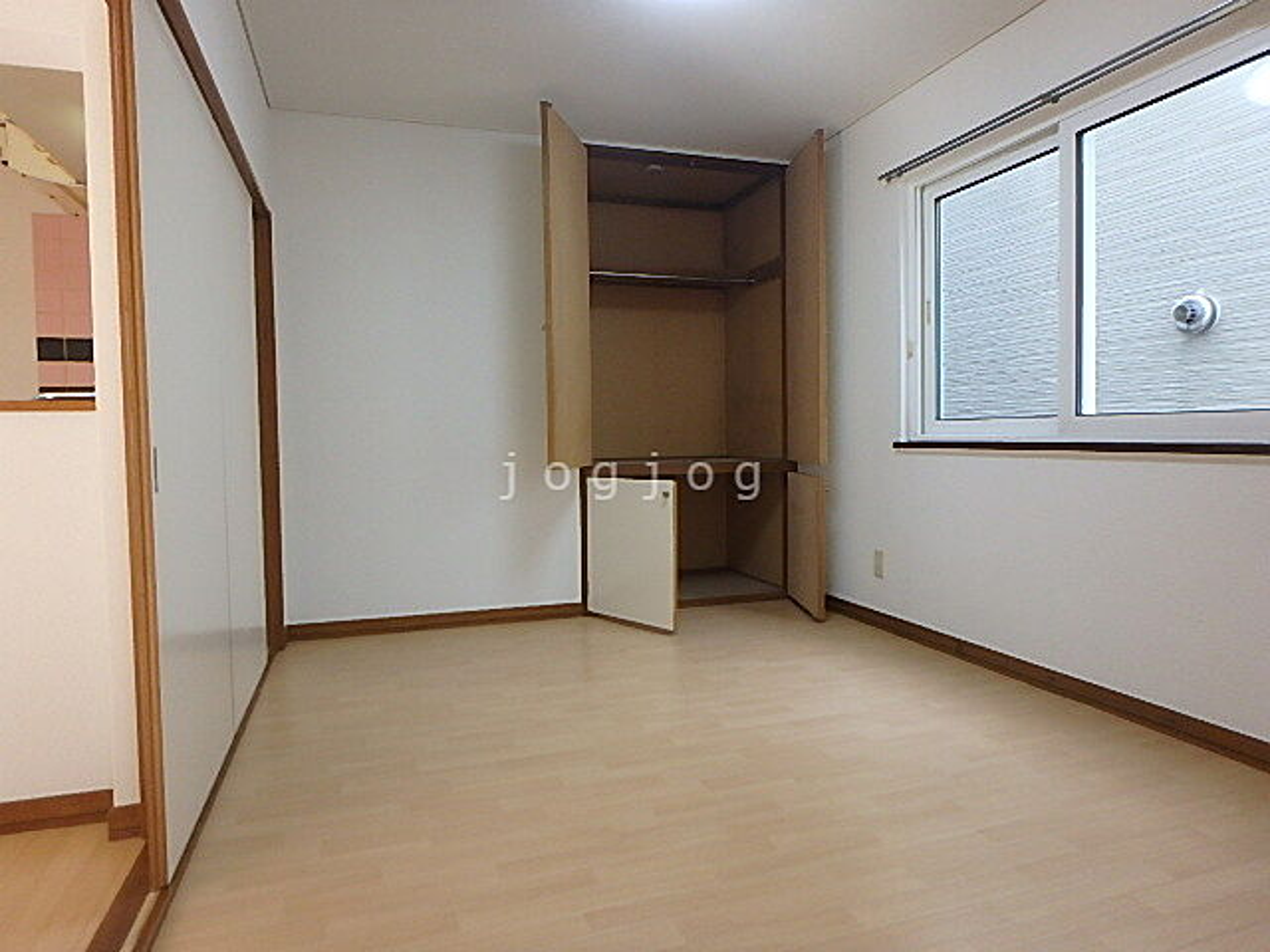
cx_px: 635
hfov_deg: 79.0
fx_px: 770
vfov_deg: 63.4
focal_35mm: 21
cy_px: 476
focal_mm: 3.7
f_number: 3.5
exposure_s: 1/80
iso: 320
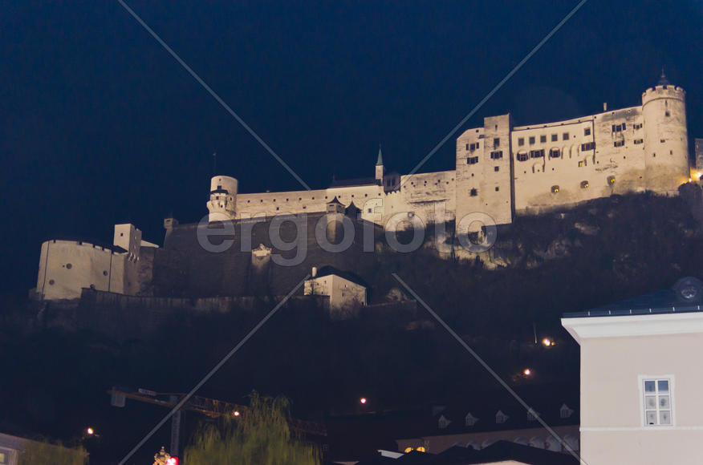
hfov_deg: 37.9
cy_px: 232
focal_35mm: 52
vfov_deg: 25.6
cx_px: 352
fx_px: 1023
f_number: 1.8
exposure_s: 1/45
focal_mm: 35
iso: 800
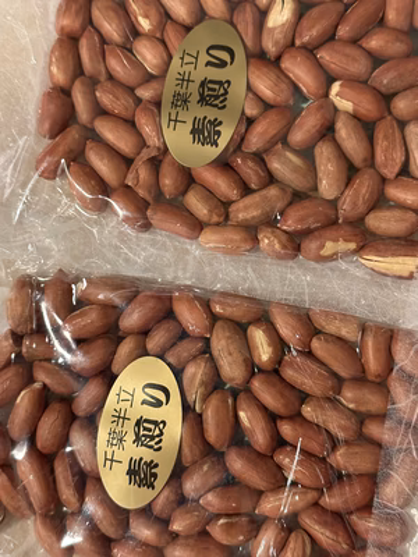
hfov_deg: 30.3
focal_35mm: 48
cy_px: 278
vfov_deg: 39.7
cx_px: 209
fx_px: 773
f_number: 1.78
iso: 500
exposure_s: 1/40
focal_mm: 6.86
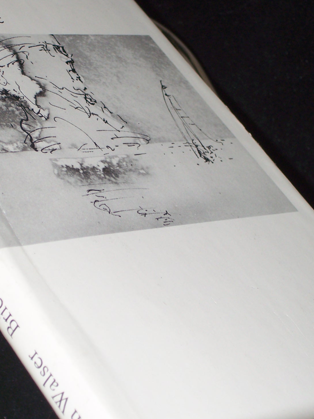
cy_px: 175
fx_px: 1561
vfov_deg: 15.3
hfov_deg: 11.5
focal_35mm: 129
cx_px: 116
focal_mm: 13.6
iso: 80
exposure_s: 1/80
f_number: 4
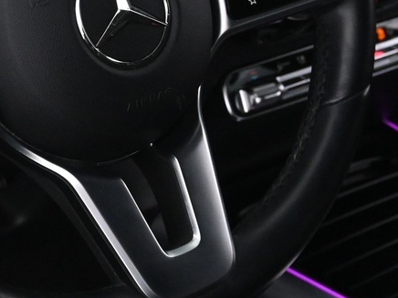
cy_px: 59
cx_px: 93
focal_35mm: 121
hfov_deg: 16.2
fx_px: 1388
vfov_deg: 12.2
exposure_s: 1/40
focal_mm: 22.5
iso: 2500
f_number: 4
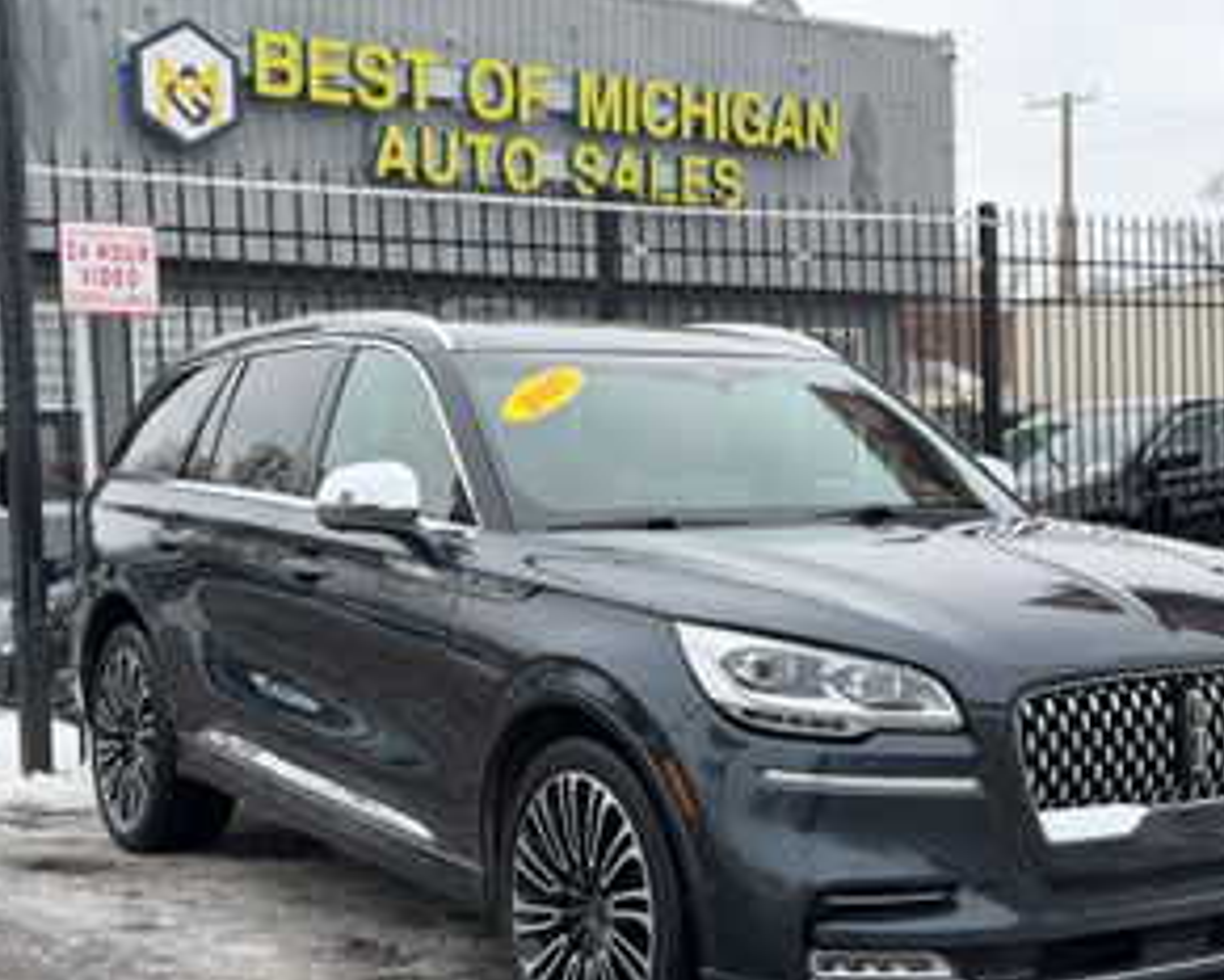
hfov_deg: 32.4
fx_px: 2102
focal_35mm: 58
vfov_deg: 26.2
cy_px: 559
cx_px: 732
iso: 64
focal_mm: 6.76
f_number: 1.78
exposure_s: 1/1070
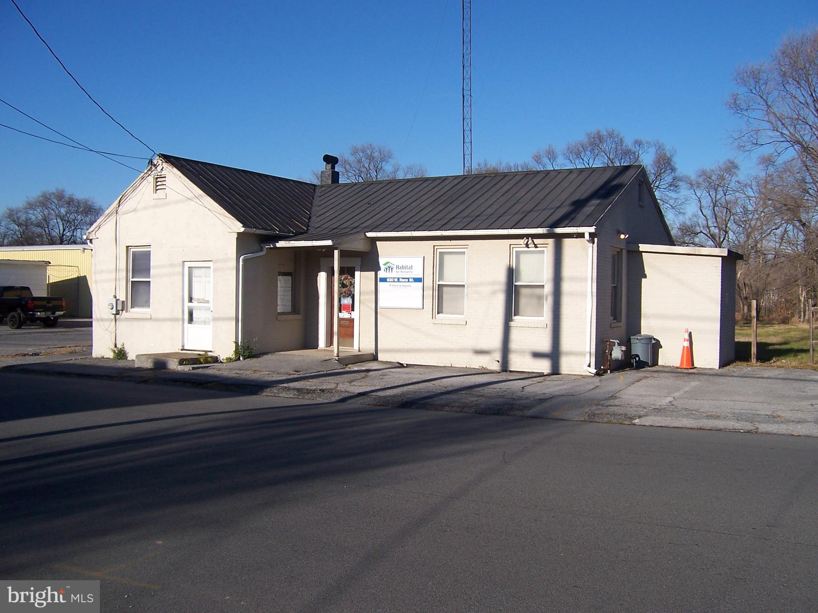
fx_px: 780
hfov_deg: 55.4
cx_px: 409
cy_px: 306
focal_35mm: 33
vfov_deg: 42.9
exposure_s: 1/750
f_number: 4
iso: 80
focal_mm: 5.5
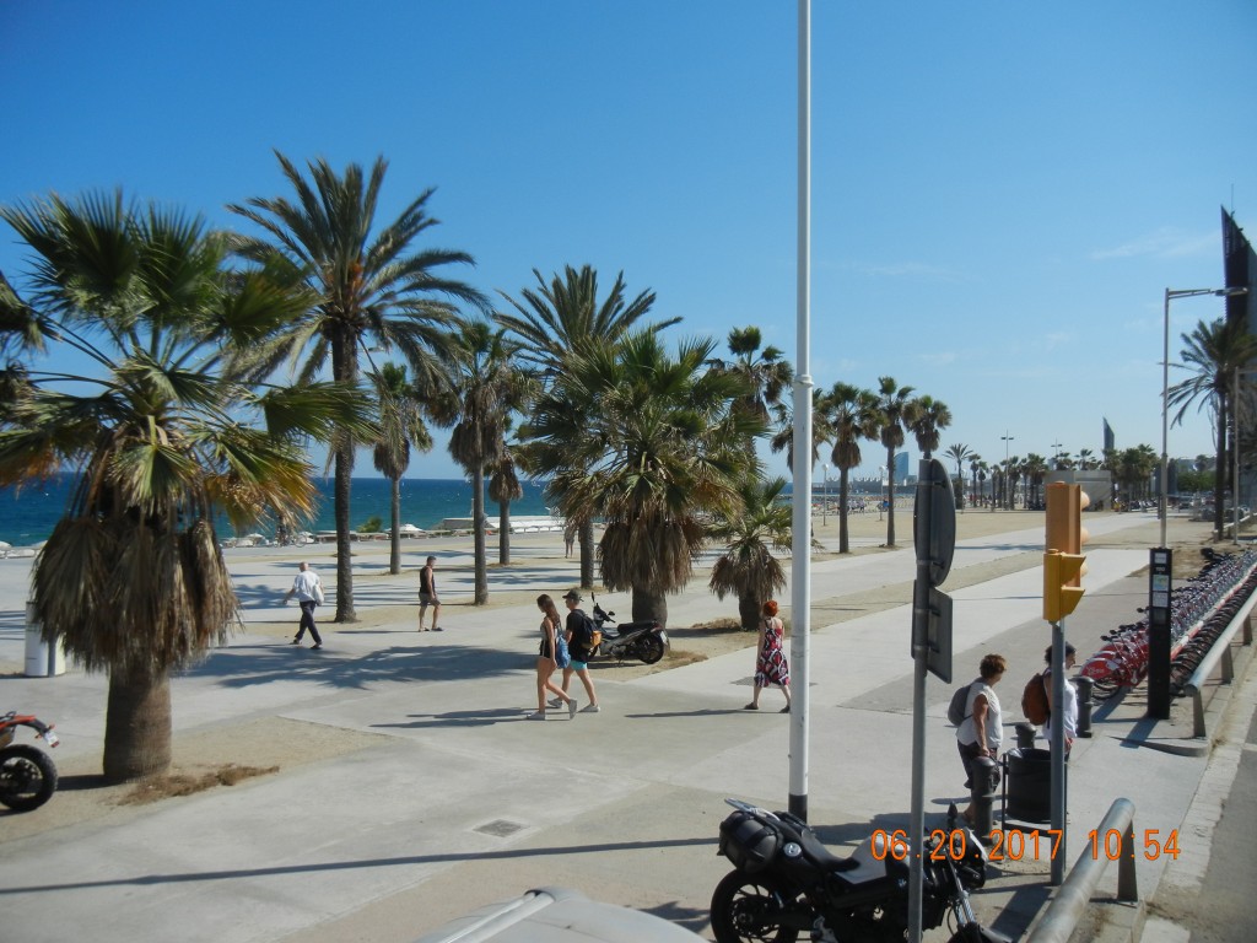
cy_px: 472
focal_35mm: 30
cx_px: 628
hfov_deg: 60.0
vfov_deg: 46.8
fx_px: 1089
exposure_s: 1/622
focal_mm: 5.4
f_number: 7
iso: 160
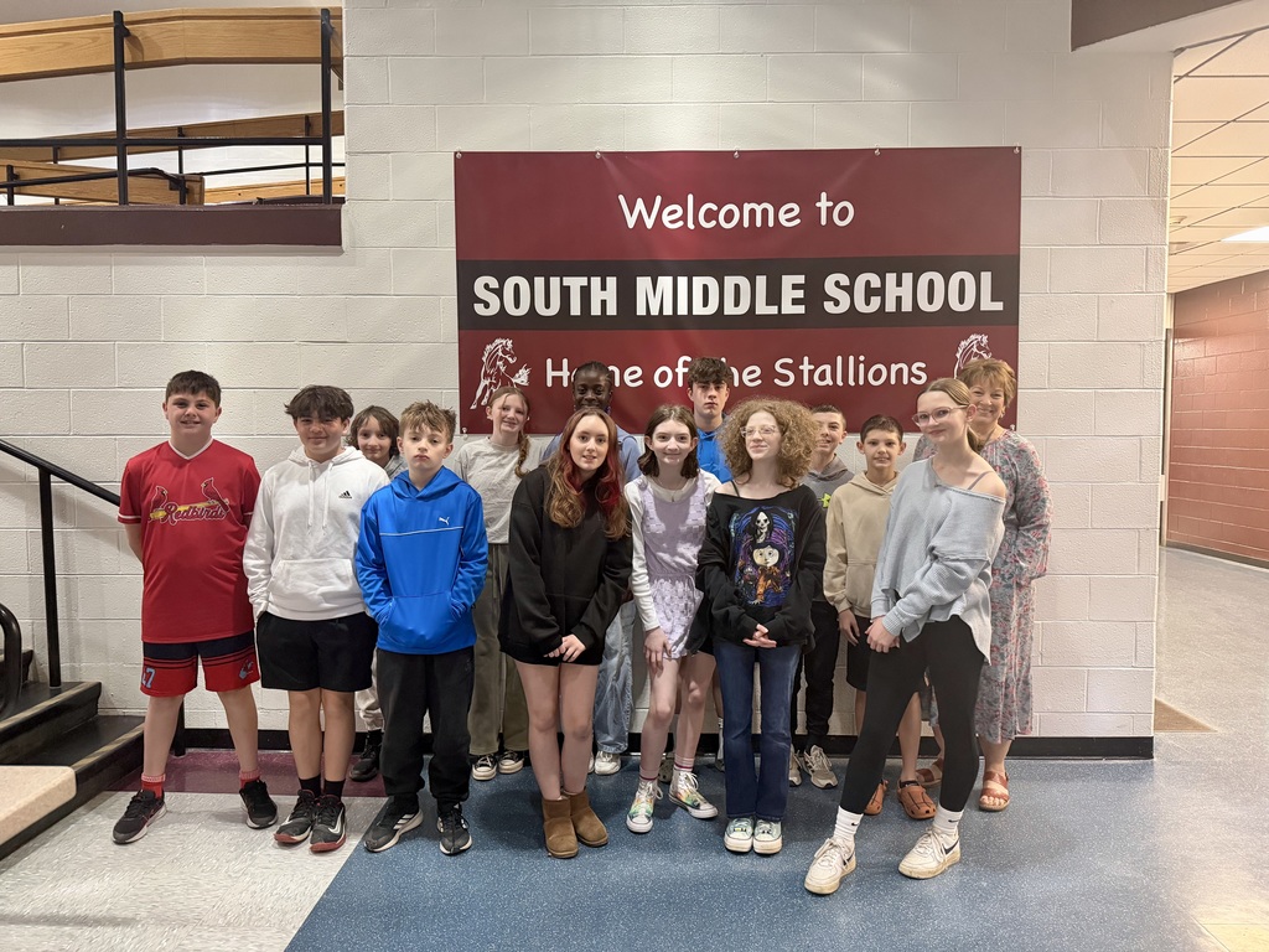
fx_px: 880
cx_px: 634
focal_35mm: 24
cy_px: 476
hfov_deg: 71.6
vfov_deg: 56.8
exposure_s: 1/60
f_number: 1.78
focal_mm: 6.76
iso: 640
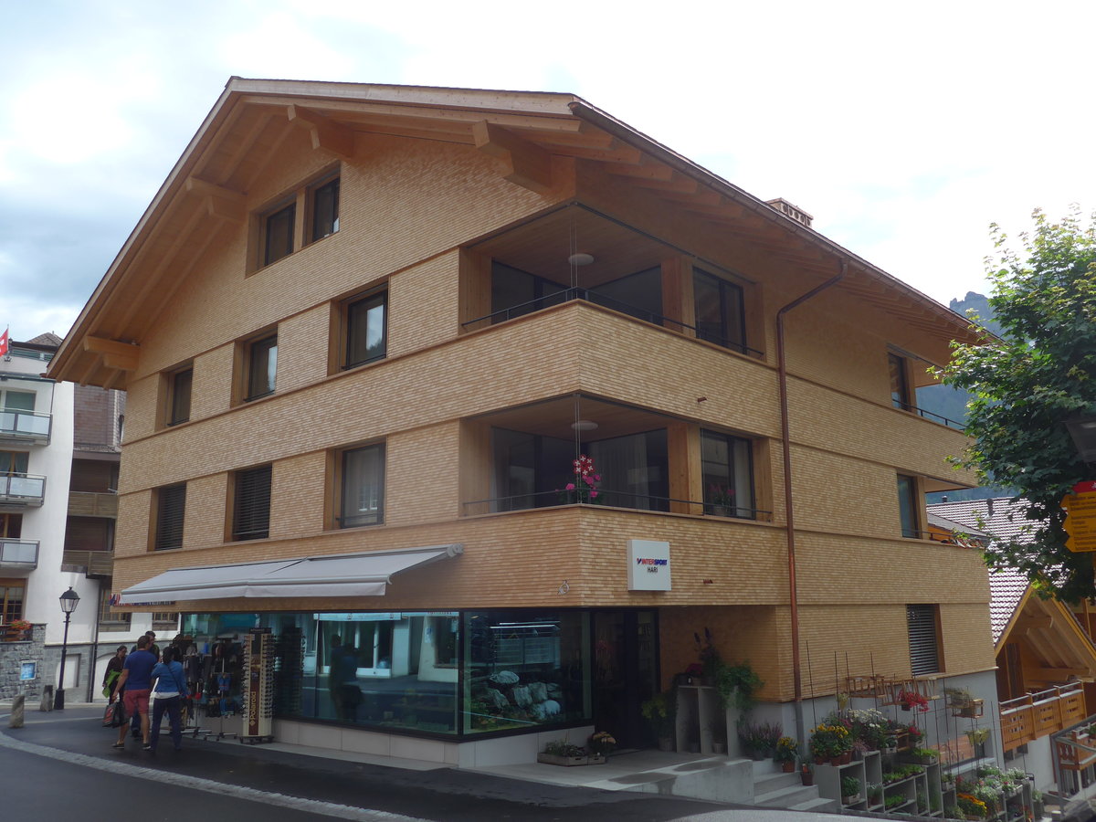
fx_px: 918
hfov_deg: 61.7
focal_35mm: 29
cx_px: 548
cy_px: 411
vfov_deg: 48.2
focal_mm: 6
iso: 80
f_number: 2.8
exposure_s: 1/1000
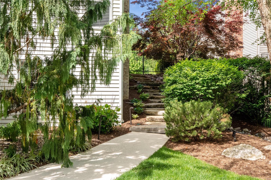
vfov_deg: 36.9
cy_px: 90
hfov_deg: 53.1
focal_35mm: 36
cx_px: 136
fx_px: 271
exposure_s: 1/200
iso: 400
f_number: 8
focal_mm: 18
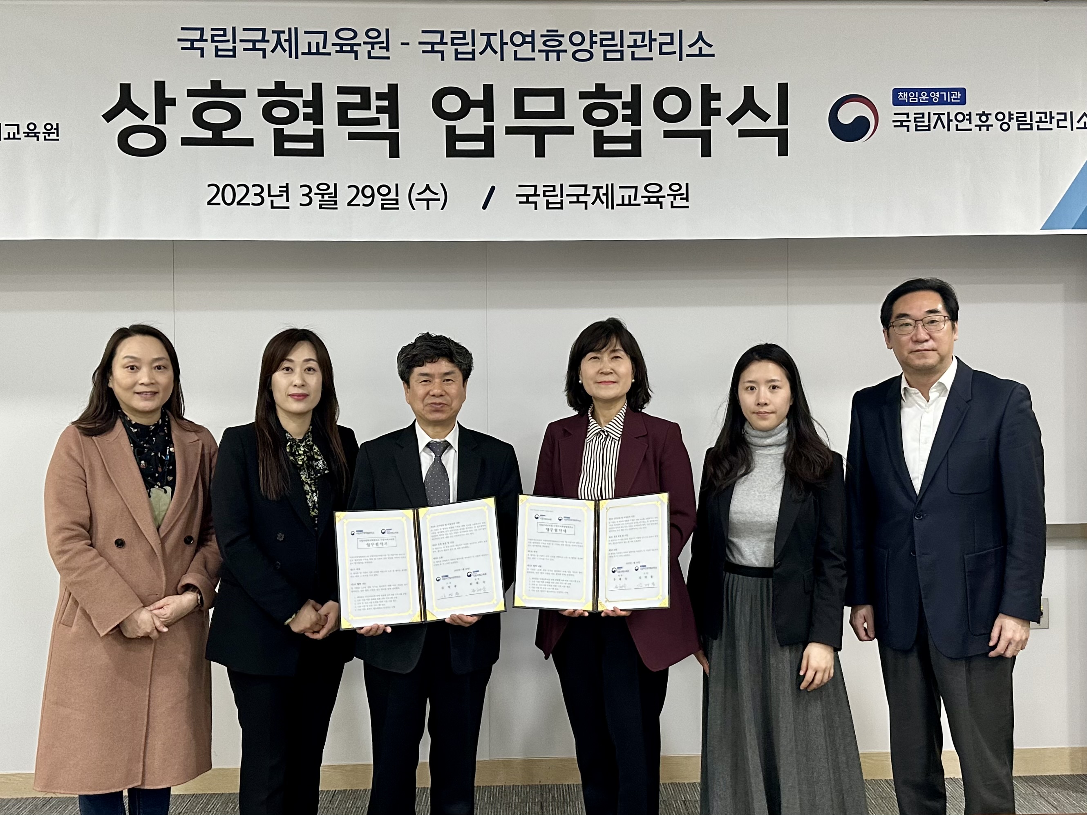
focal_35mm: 24
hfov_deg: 71.6
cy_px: 408
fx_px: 754
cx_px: 544
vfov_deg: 56.8
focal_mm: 6.86
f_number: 1.78
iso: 320
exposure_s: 1/60
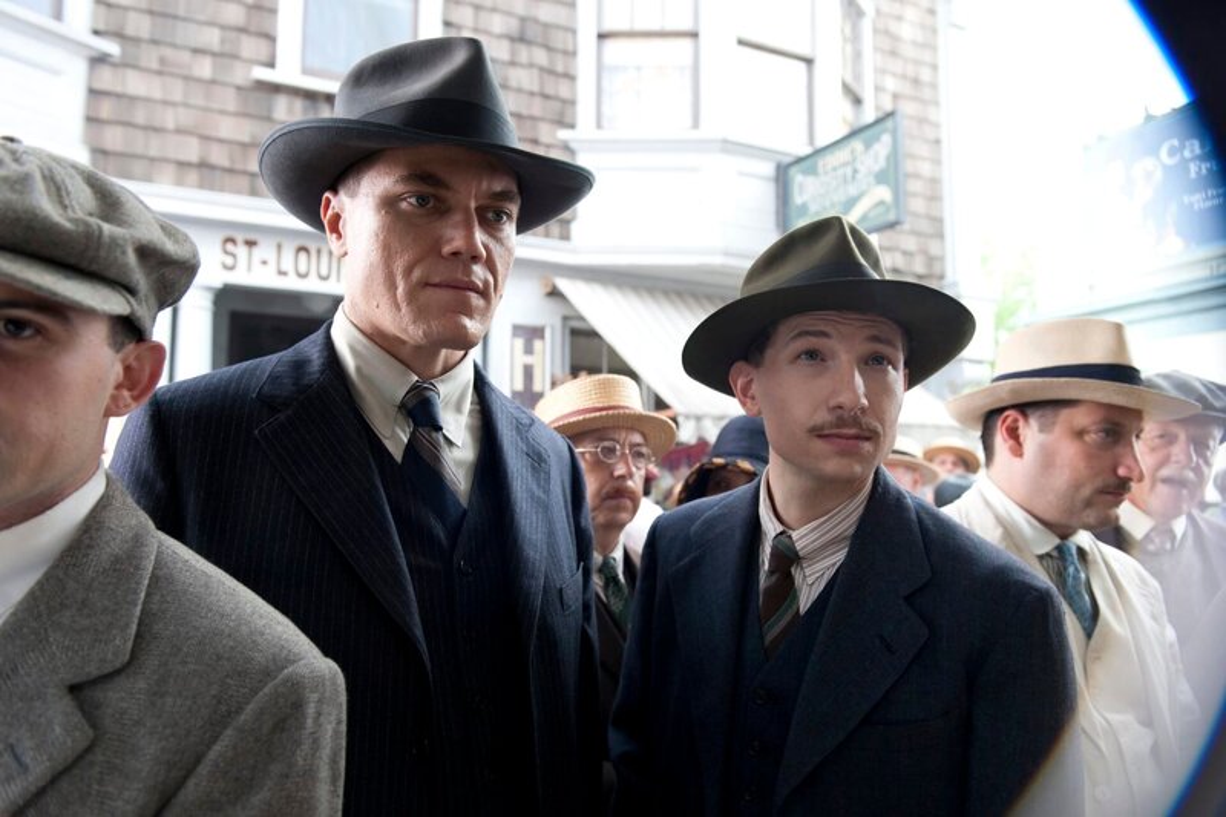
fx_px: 987
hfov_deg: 63.7
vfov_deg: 44.9
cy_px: 408
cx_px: 613
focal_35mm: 29
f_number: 5
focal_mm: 29
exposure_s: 1/100
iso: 500
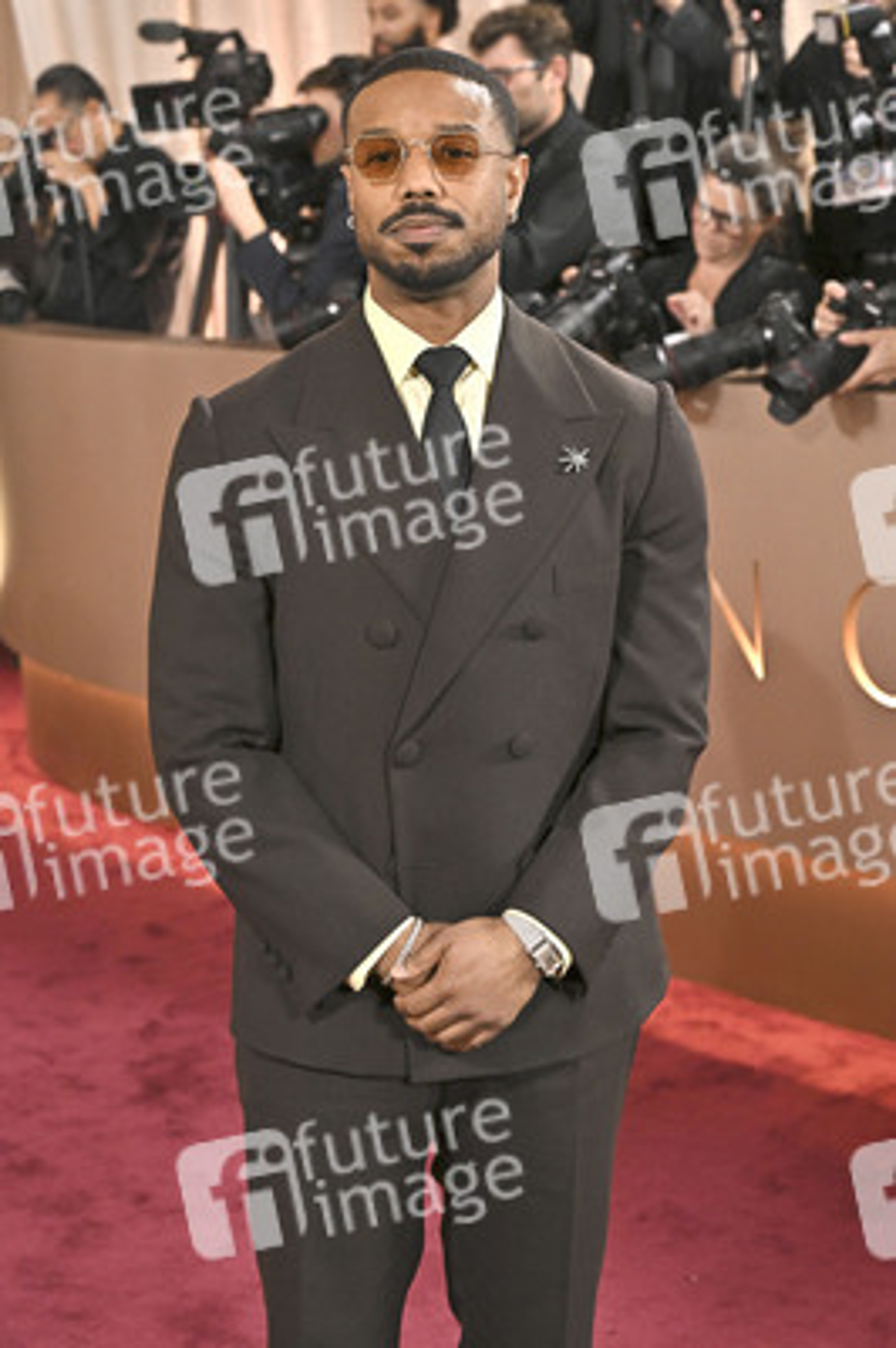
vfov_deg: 30.1
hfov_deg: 20.3
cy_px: 674
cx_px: 448
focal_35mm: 67
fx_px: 2505
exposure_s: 1/320
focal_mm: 67
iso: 2500
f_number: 5
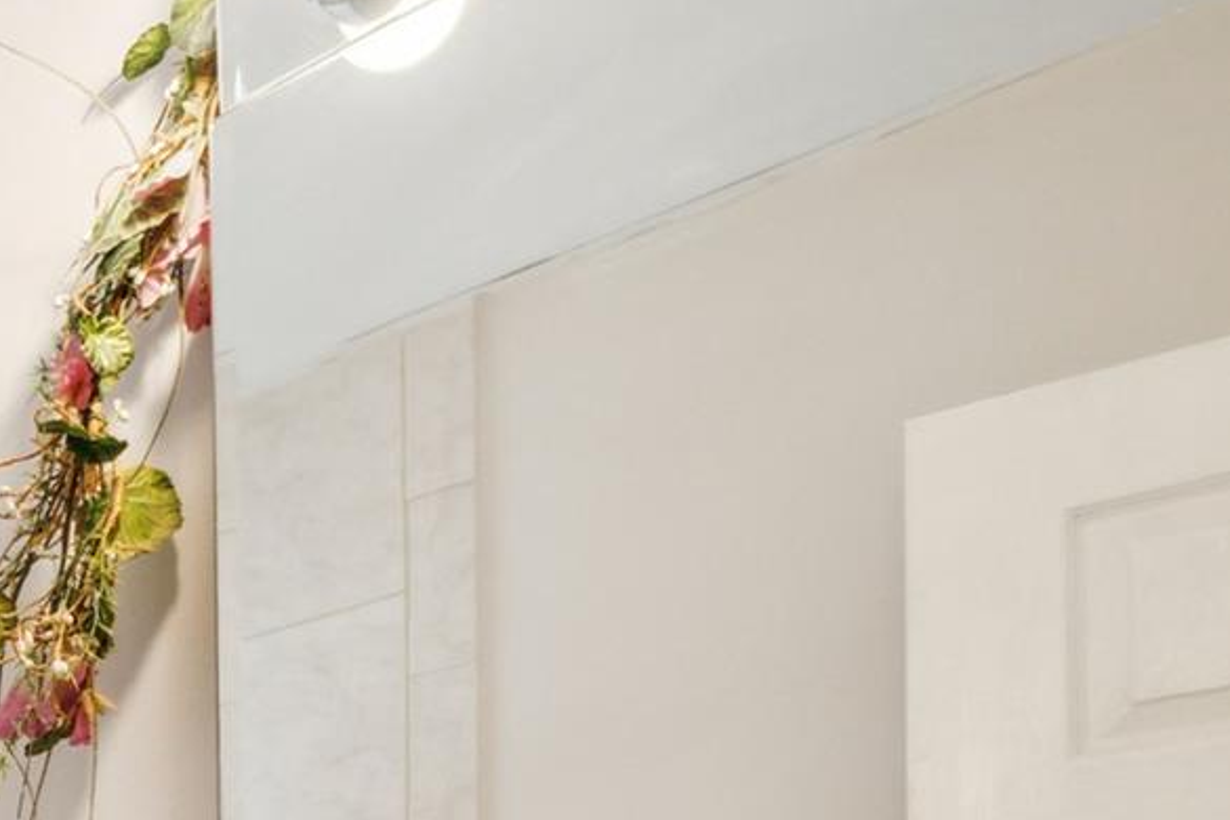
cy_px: 1282
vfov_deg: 20.3
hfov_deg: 25.3
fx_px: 1913
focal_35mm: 56
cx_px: -690
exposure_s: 1/80
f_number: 5
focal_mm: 16
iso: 640
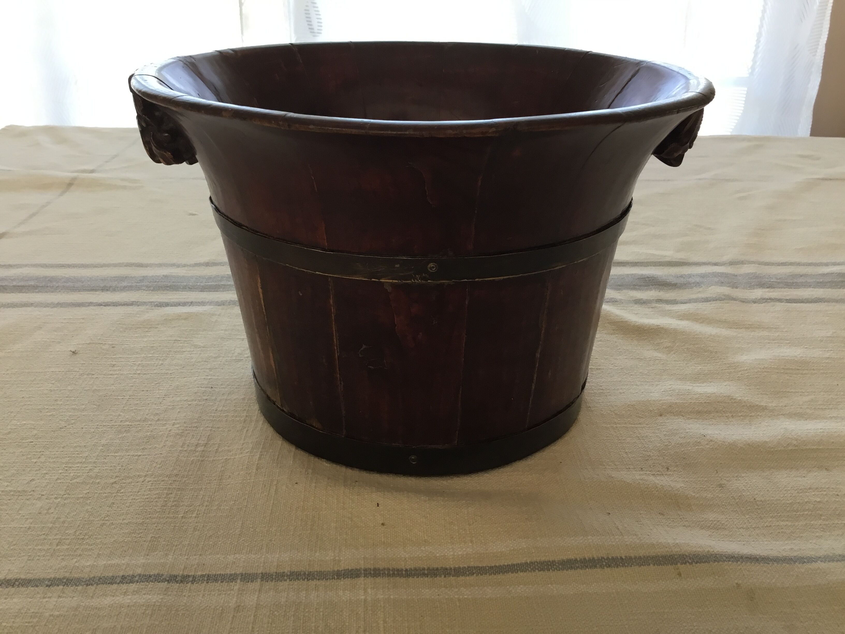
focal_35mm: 31
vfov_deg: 45.4
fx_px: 757
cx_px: 422
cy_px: 317
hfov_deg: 58.4
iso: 32
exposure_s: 1/33
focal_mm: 3.3
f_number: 2.4
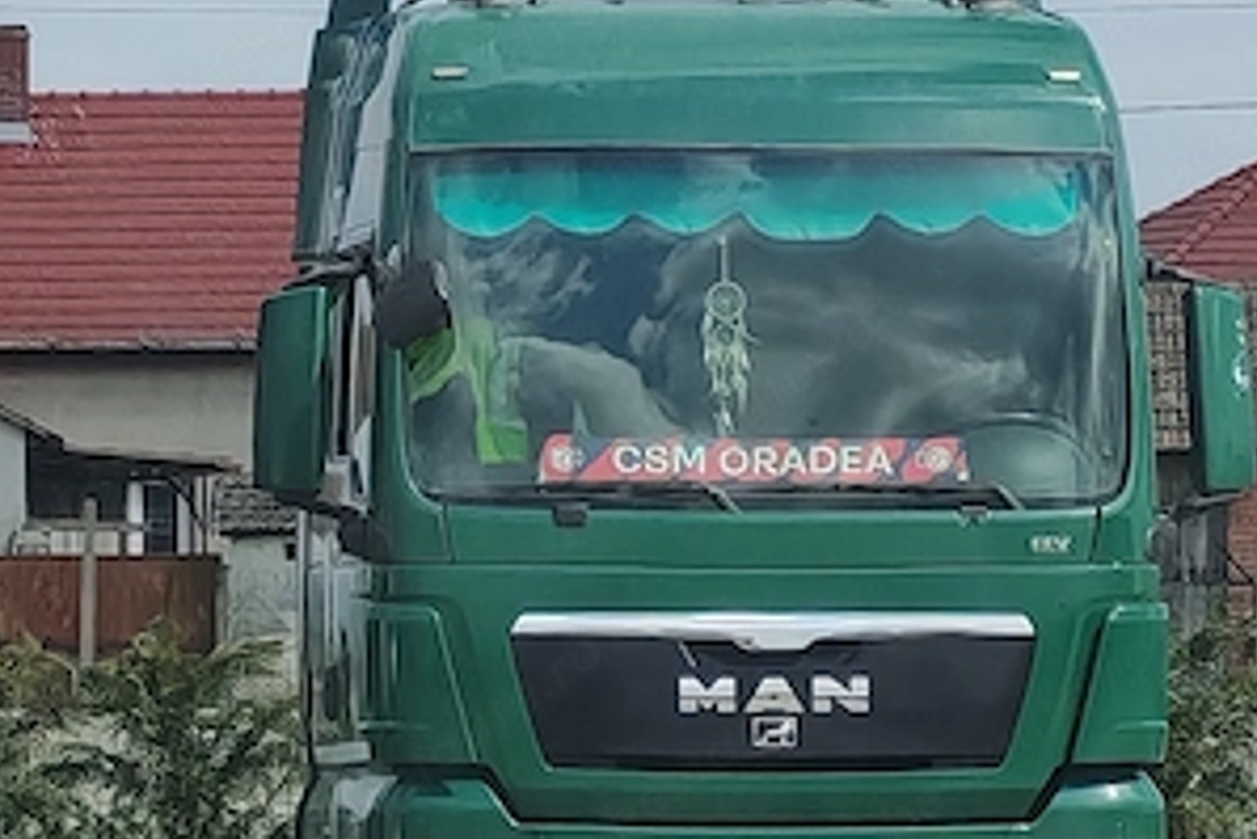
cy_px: 489
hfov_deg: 4.5
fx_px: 15999
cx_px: 628
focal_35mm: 458
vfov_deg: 3.0
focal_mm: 8.67
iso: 50
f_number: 2.4
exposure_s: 1/470
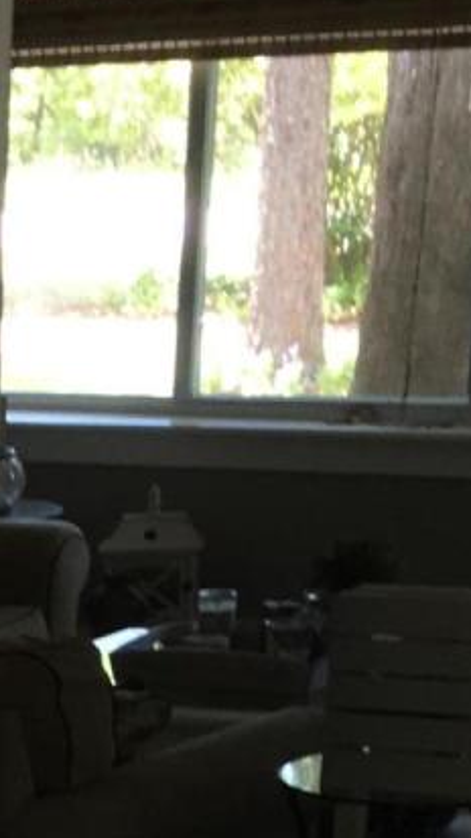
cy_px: 1416
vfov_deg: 13.0
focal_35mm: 153
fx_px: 3400
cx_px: -786
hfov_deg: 7.3
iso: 25
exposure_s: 1/38
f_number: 2.2
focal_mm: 4.15
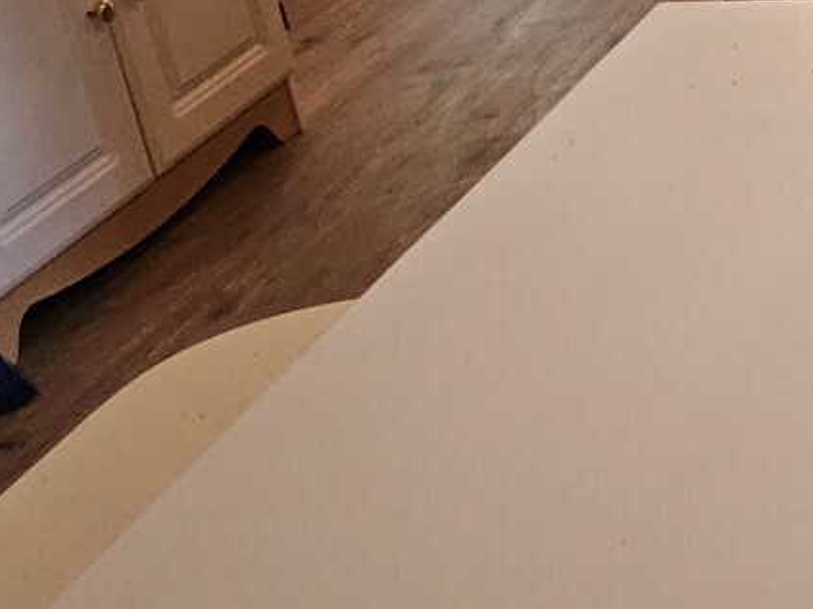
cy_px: 150
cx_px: 1376
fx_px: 2043
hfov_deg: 18.6
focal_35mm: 87
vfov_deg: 16.9
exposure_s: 1/120
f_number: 1.7
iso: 320
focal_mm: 6.3
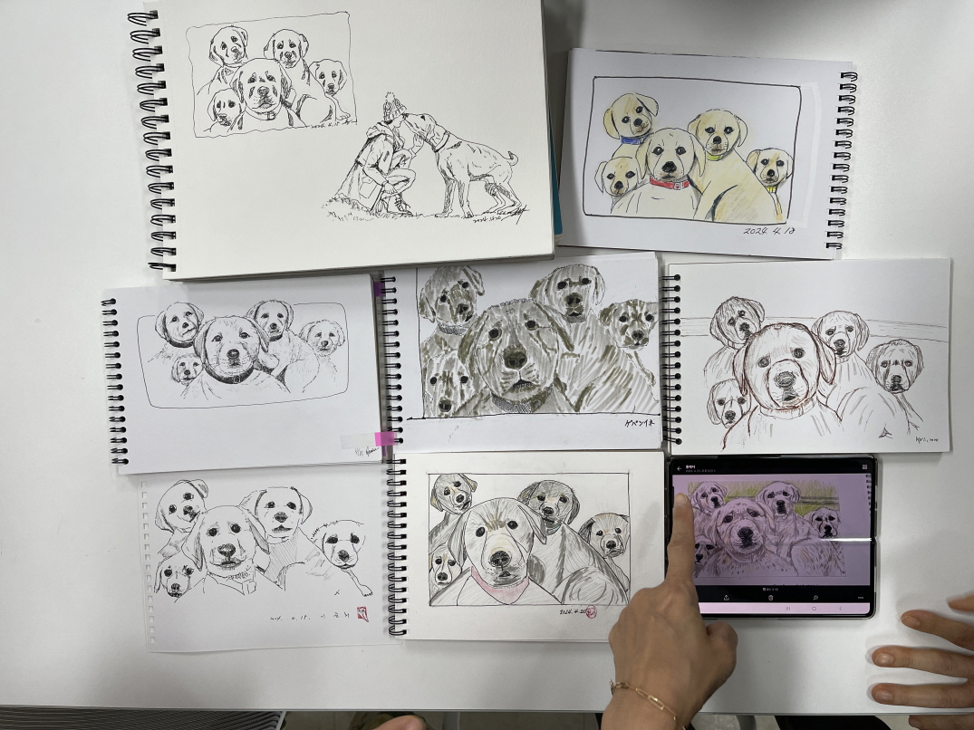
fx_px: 703
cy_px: 365
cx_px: 487
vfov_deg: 54.9
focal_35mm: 25
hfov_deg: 69.4
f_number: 1.6
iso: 64
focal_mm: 5.1
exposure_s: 1/120
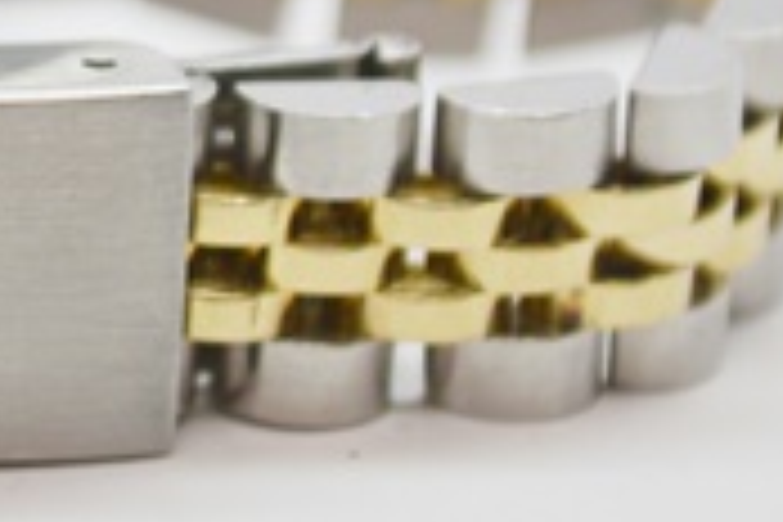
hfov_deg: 7.2
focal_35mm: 284
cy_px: -54
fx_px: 6170
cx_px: -122
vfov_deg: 4.8
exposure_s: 1/160
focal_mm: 55
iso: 200
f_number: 6.3
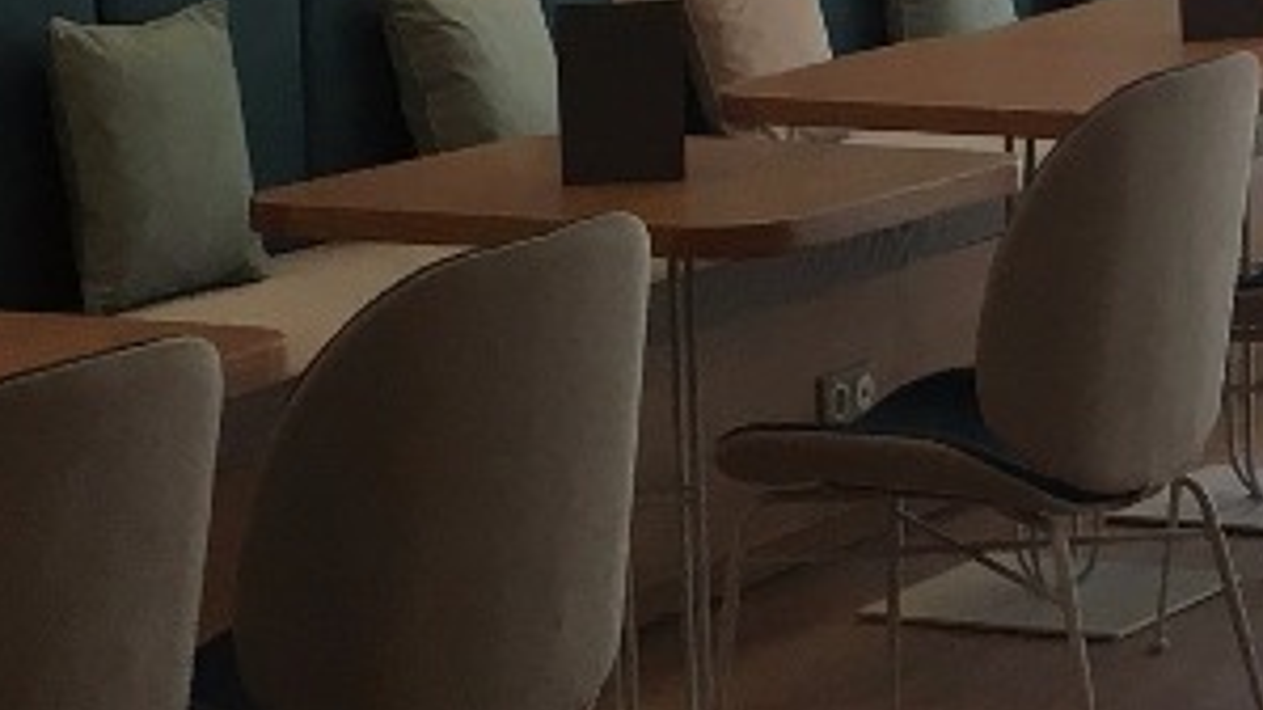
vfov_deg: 8.0
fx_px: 5089
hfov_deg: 13.8
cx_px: 1457
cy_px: 321
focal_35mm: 152
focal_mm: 4.15
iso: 25
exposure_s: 1/33
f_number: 2.2
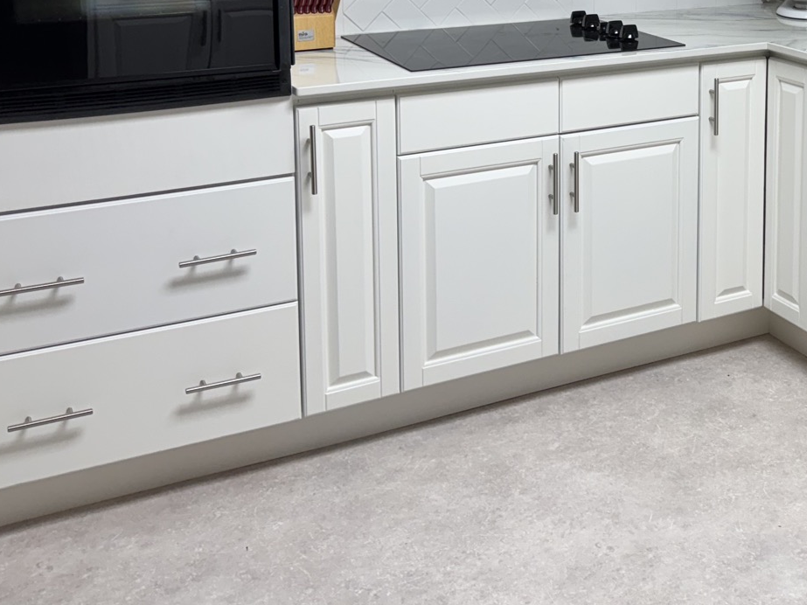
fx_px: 1212
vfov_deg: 26.7
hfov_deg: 35.4
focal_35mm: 52
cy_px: 23
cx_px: 666
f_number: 1.78
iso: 80
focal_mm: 6.76
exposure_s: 1/120
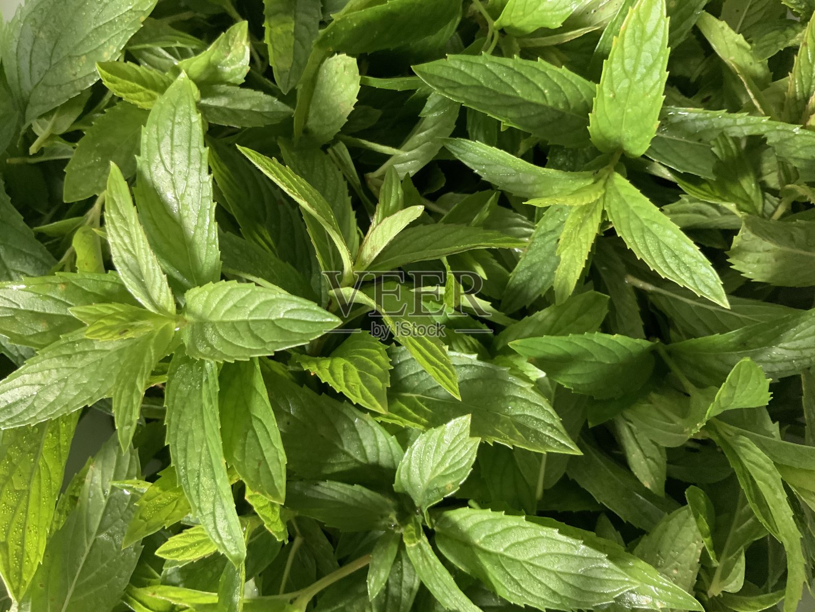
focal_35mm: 29
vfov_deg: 48.2
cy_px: 306
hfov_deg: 61.7
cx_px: 408
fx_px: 683
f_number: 1.8
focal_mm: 3
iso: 200
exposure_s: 1/40
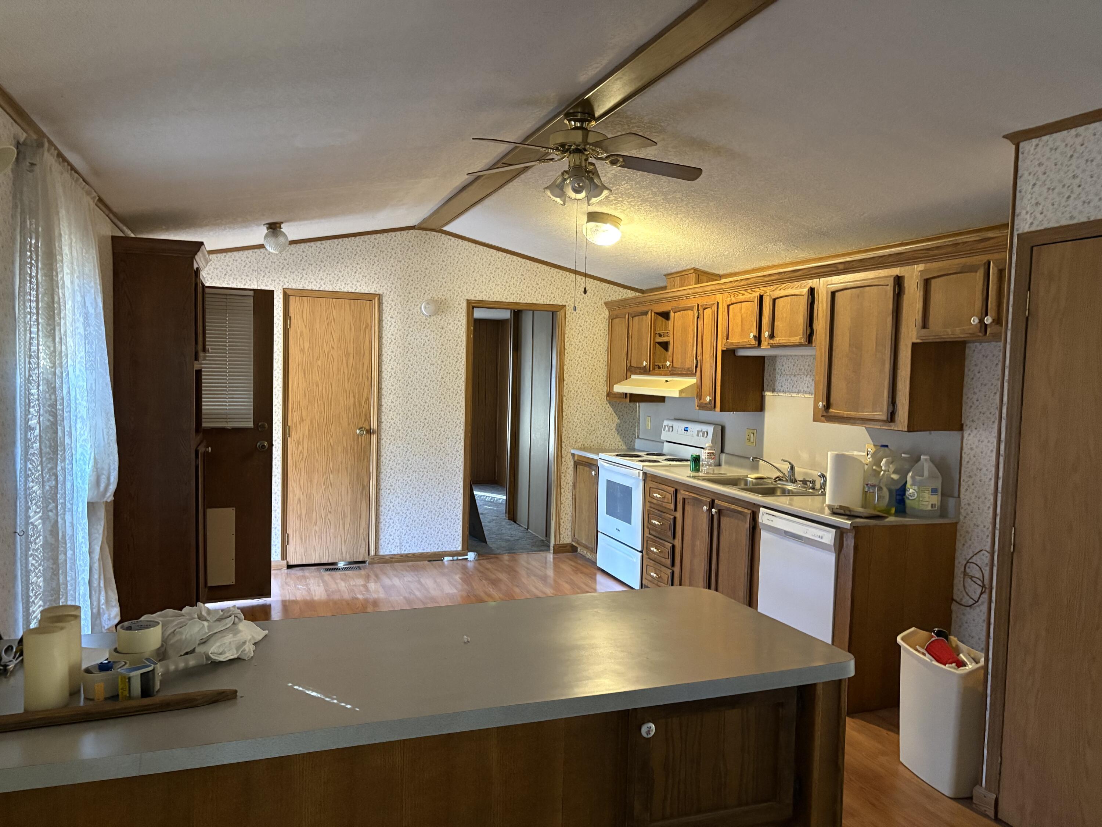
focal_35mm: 26
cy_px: 414
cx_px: 551
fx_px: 828
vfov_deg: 53.1
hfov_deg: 67.3
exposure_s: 1/40
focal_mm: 5.96
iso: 500
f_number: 1.6
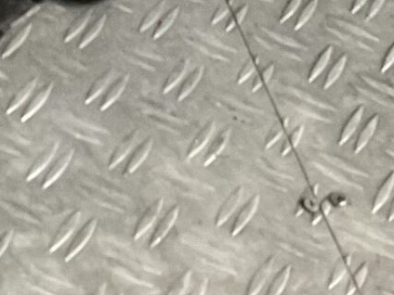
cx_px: 102
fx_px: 1992
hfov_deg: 11.3
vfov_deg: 8.0
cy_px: -346
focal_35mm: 175
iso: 200
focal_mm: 3
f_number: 1.8
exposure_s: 1/50
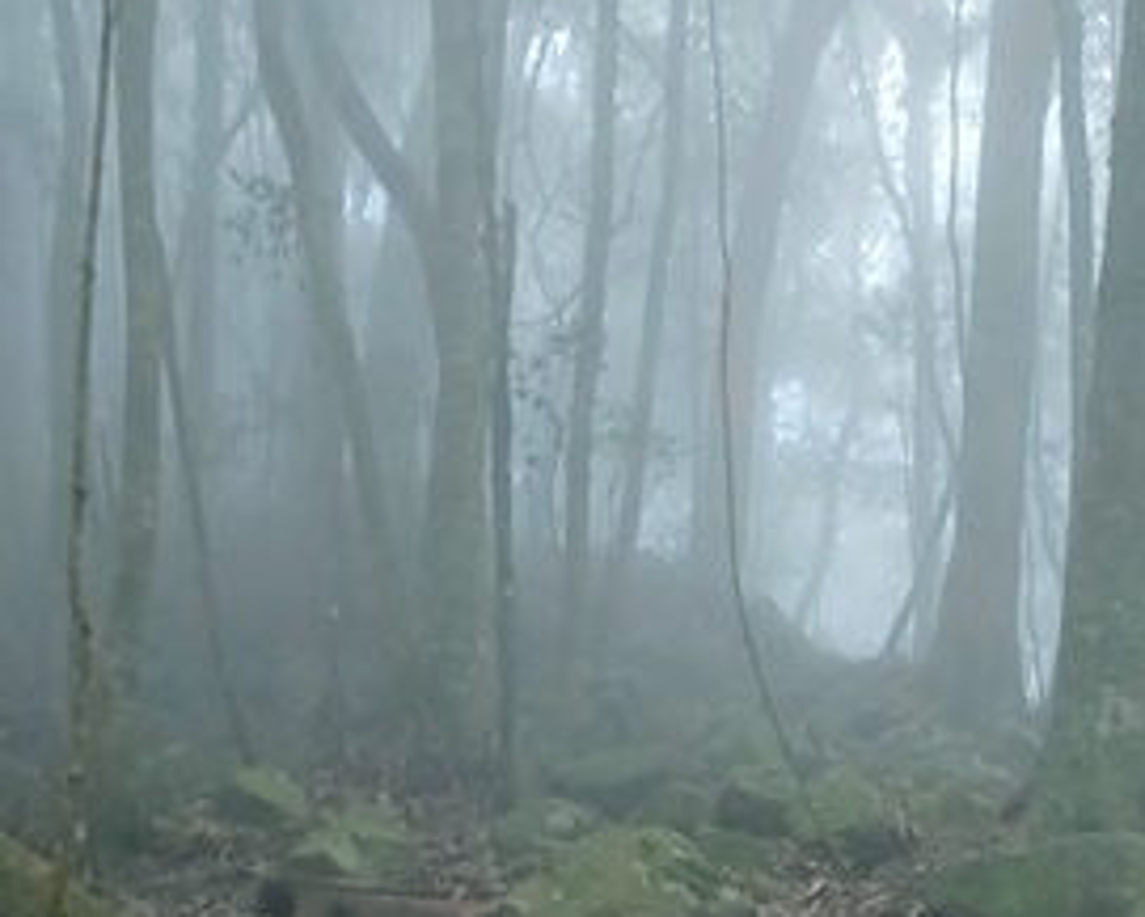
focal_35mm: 54
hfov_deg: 34.3
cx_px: 782
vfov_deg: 25.7
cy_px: 1052
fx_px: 1831
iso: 1000
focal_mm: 4.6
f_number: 1.8
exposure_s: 1/20
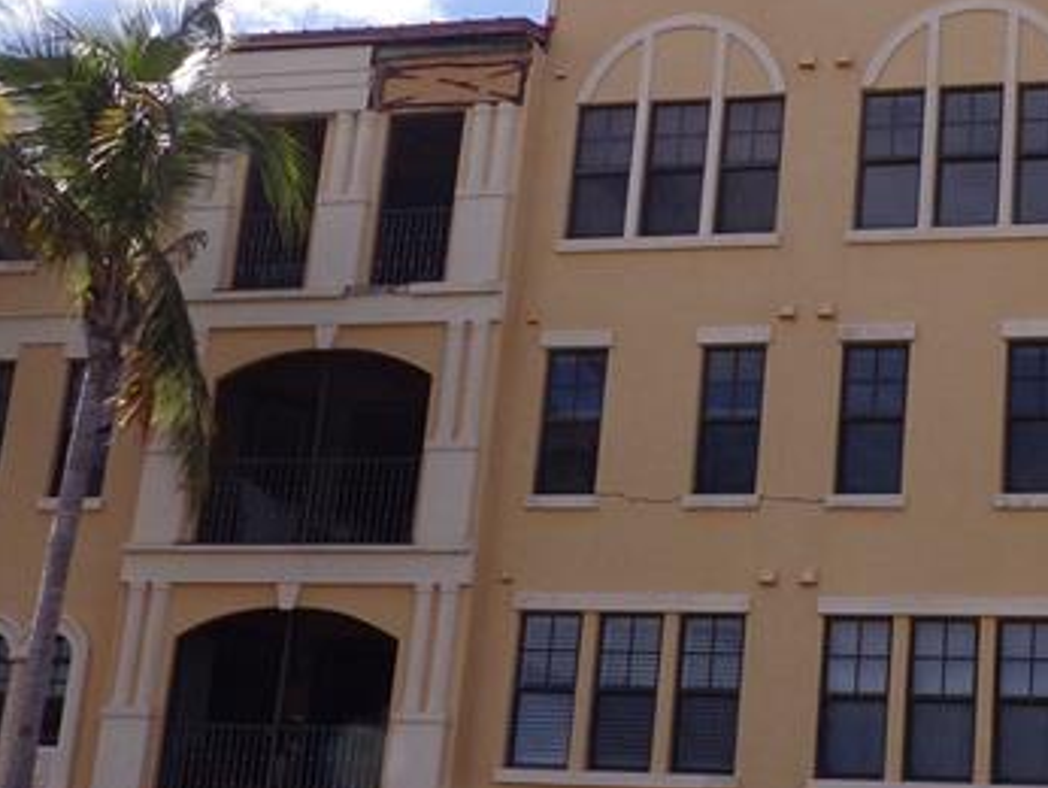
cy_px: 397
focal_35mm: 71
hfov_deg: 26.8
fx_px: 2151
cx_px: 866
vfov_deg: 20.7
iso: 80
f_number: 5.8
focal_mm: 4.3
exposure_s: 1/300
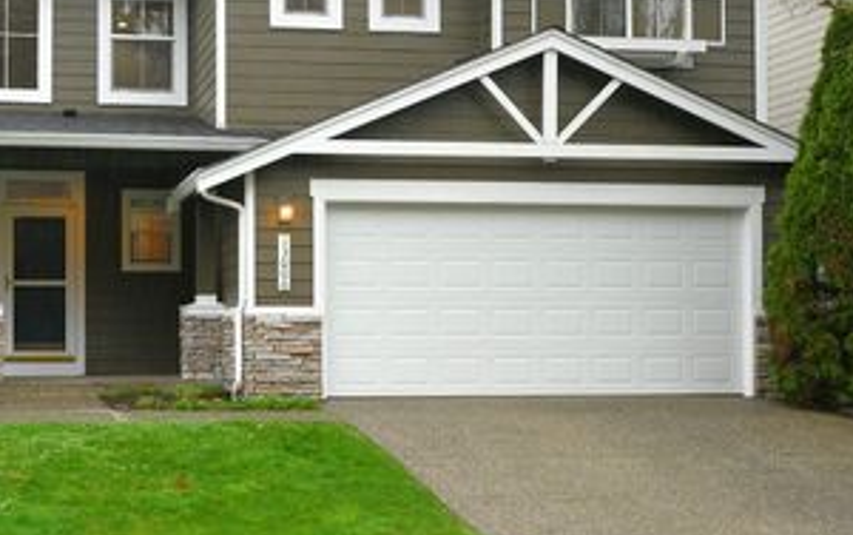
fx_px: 1303
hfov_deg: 35.7
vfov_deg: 23.1
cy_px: 169
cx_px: 250
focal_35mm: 56
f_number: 8
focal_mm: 22
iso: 400
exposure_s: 1/30
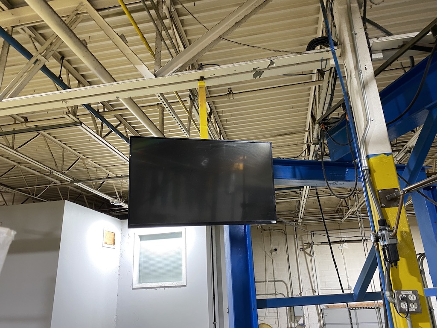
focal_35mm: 26
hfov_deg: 67.3
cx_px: 218
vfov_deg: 53.1
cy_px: 164
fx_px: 328
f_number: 1.8
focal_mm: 4.25
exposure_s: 1/60
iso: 160
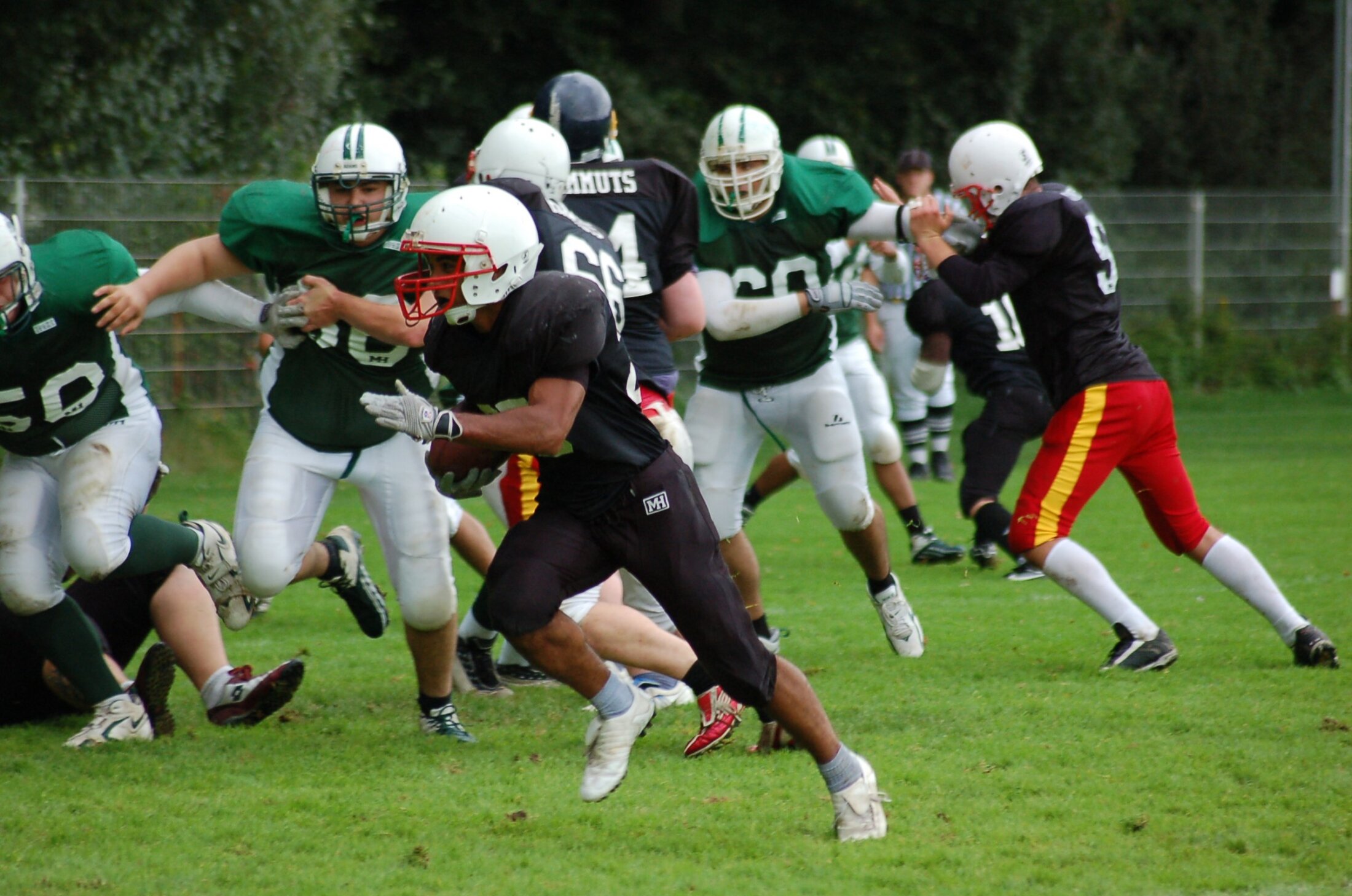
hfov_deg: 7.1
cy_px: 448
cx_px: 676
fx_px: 10964
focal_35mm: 292
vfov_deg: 4.7
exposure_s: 1/500
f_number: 5
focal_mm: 195
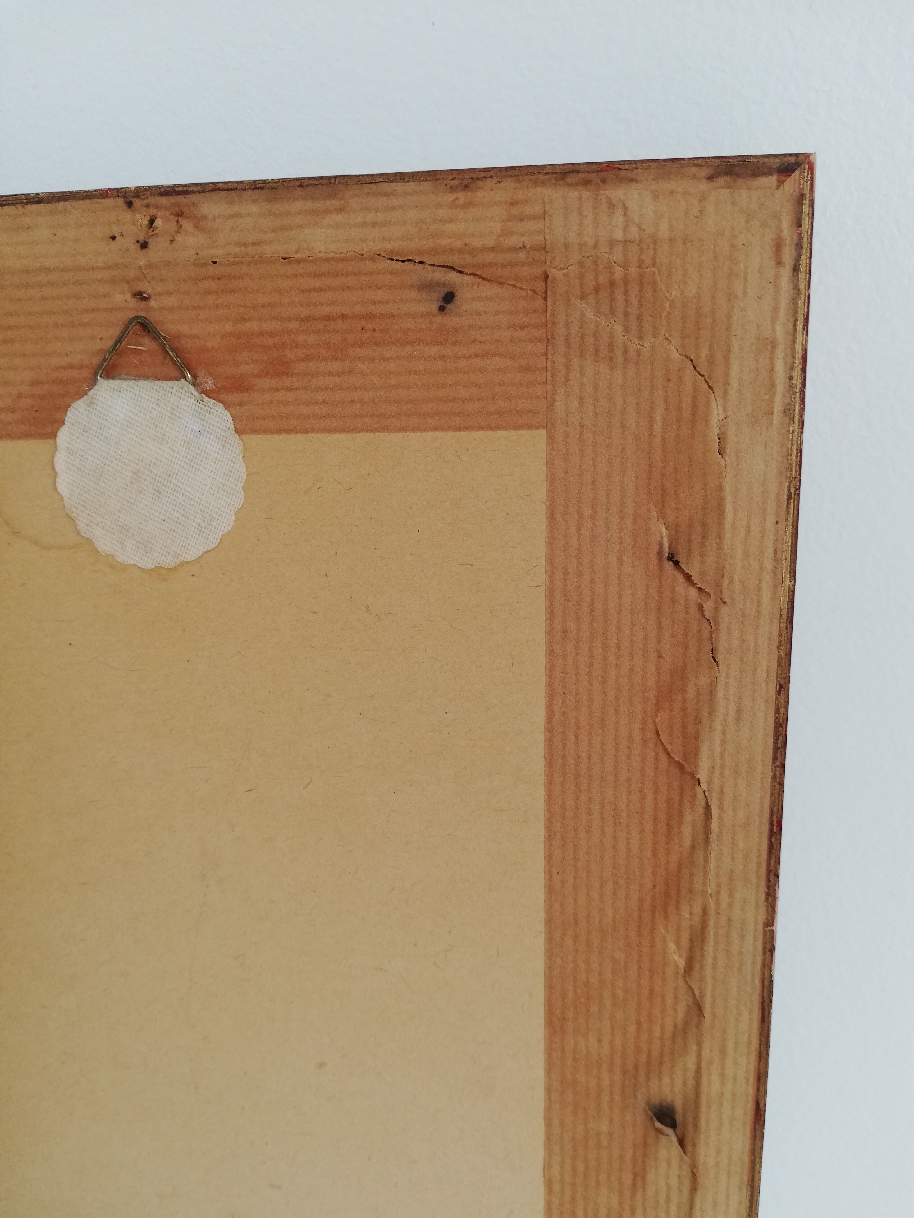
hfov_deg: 53.1
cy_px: 609
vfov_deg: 67.3
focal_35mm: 26
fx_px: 915
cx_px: 457
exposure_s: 1/60
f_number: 2.2
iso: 100
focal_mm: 3.81
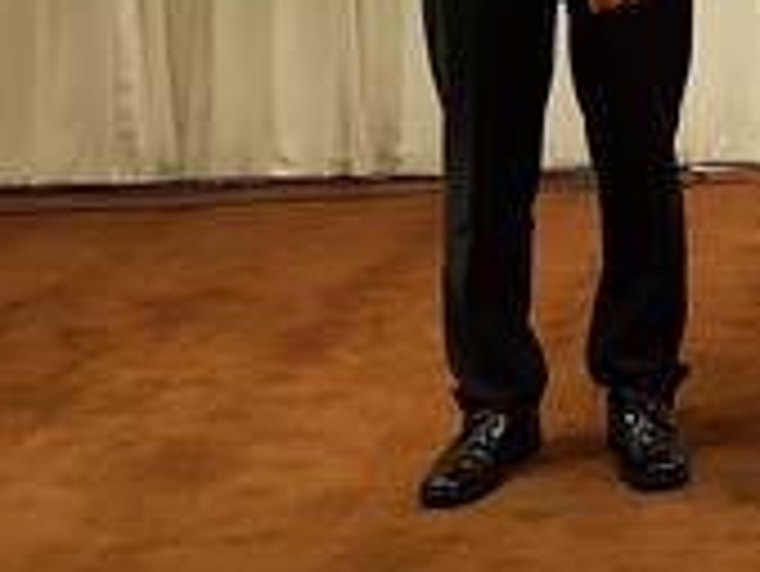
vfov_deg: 15.6
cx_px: 1232
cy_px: -232
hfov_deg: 18.6
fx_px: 1955
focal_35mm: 89
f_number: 1.7
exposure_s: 1/60
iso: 125
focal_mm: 4.2
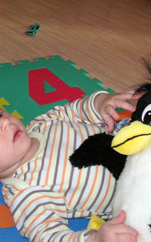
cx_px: 59
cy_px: 122
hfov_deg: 24.4
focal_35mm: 53
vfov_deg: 38.2
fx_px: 349
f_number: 2.8
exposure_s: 1/45
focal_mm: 6.1
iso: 160
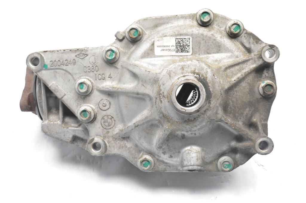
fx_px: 433
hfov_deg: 38.9
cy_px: 102
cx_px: 153
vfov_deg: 26.5
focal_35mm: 51
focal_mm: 34
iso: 6400
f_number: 10
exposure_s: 1/400
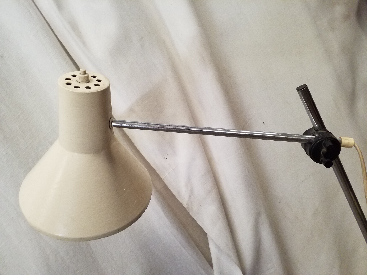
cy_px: 138
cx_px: 184
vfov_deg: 51.4
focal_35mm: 27
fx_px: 286
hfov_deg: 65.3
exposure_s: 1/17
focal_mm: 3.6
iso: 320
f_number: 1.9
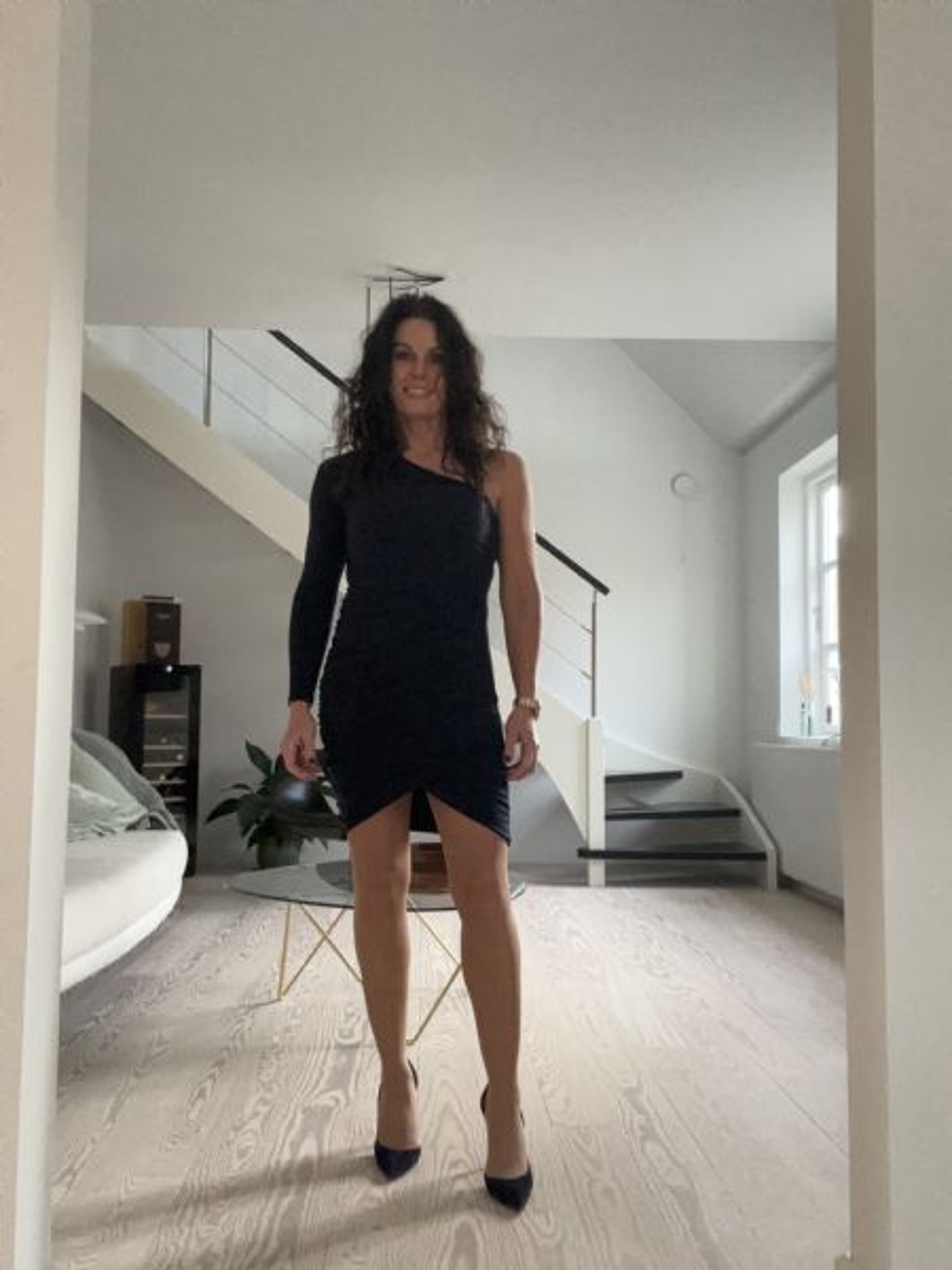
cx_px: 476
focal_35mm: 30
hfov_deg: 46.8
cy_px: 635
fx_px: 1100
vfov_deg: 60.0
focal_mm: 2.69
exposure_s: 1/50
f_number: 1.9
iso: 250
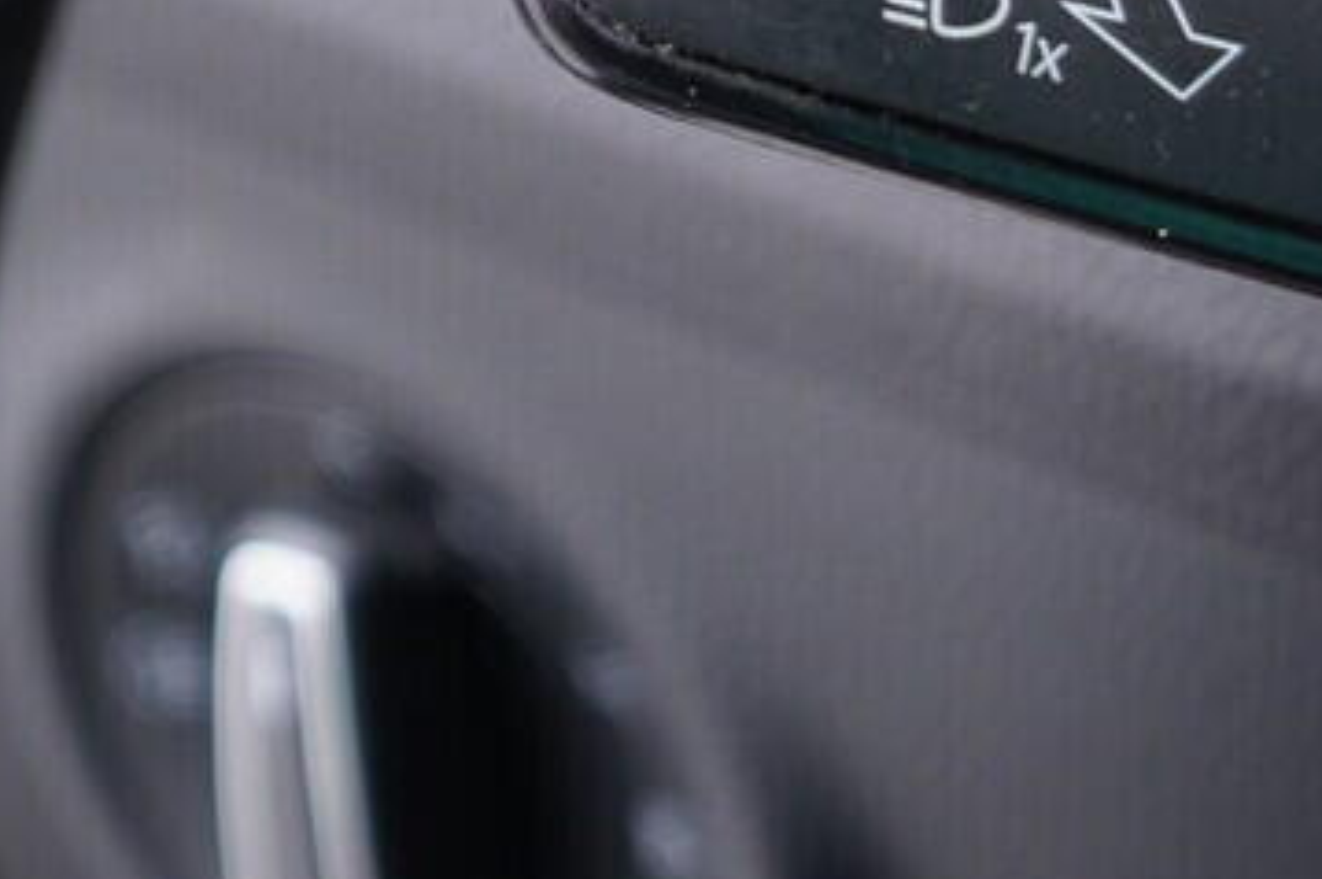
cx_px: 1499
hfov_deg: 13.8
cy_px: 787
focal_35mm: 145
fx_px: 5320
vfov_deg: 9.4
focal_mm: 24
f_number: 2.8
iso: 320
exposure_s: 1/40
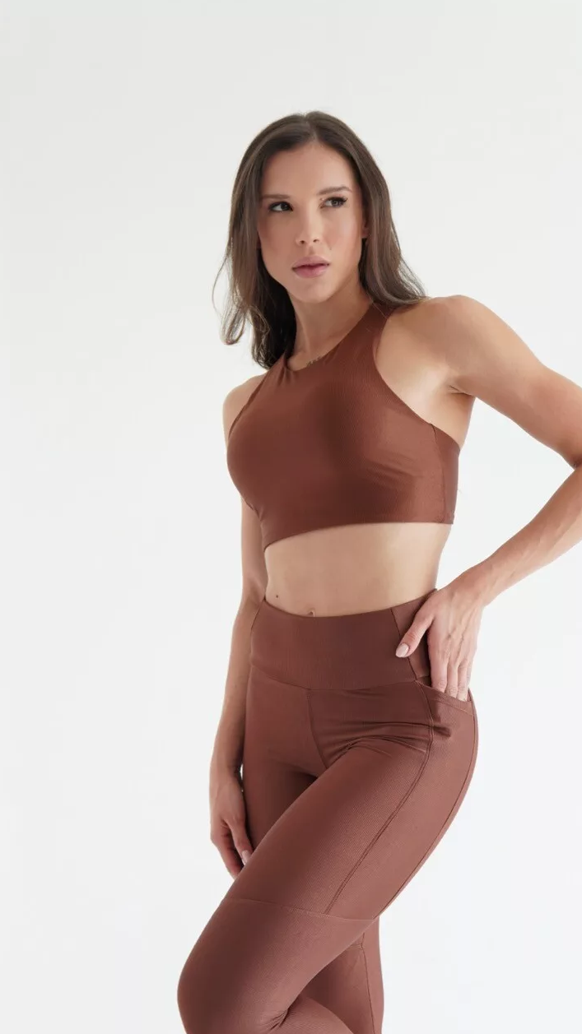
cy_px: 517
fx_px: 1317
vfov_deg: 42.9
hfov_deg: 24.9
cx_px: 321
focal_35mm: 48
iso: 125
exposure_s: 1/100
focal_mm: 30
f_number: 4.5
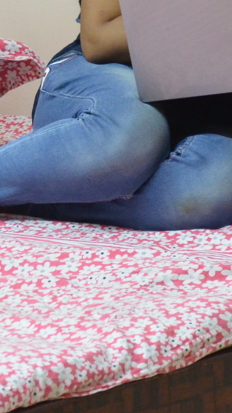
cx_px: -160
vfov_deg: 8.0
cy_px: 81
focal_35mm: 270
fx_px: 2953
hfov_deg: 4.5
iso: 1600
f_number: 4.8
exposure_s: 1/20
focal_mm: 42
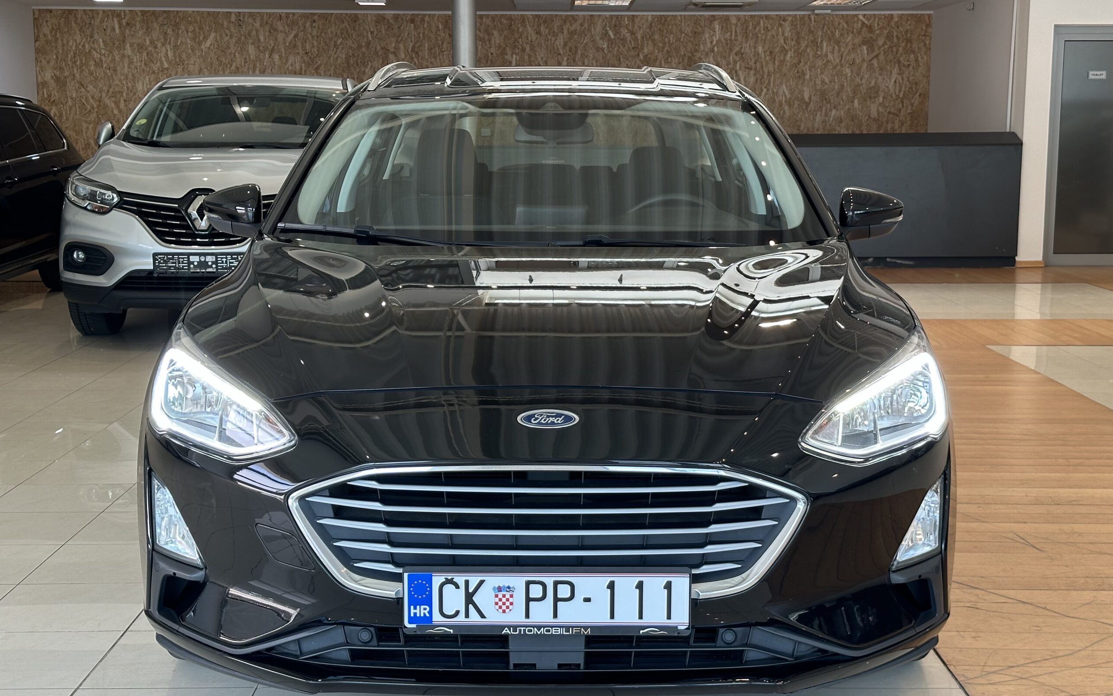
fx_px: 1547
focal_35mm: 51
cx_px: 556
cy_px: 345
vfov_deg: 25.3
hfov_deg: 39.6
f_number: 1.78
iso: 50
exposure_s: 1/100
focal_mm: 6.86
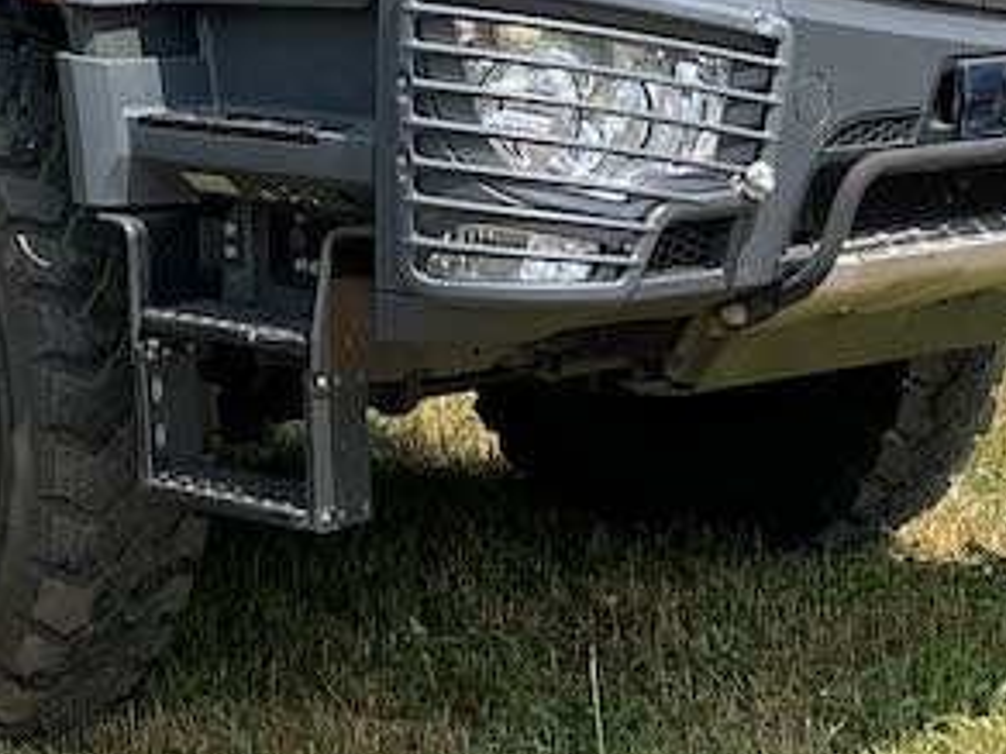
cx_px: -127
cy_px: -458
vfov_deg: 12.2
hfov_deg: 16.7
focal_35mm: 114
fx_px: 3313
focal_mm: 5.1
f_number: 1.6
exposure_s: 1/1513
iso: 32
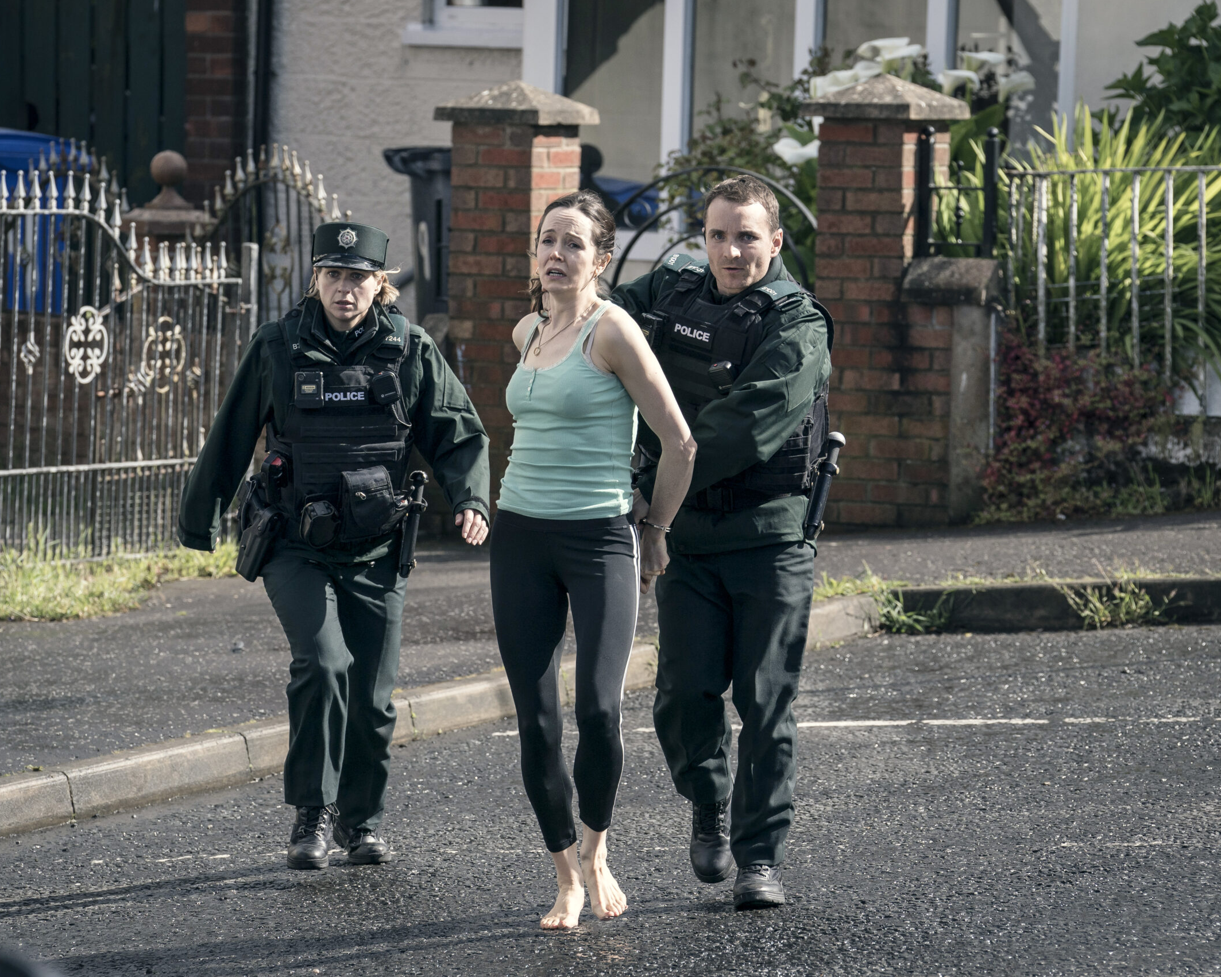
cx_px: 530
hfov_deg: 8.5
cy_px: 489
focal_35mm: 226
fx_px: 8167
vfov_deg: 6.8
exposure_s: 1/1600
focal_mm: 200
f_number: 6.3
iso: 500
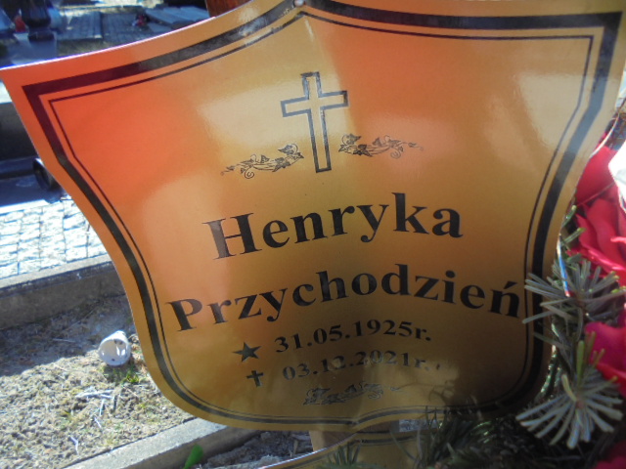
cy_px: 234
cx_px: 313
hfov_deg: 67.3
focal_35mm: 26
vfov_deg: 53.1
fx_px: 470
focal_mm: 4.6
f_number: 3.5
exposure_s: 1/1000
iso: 100
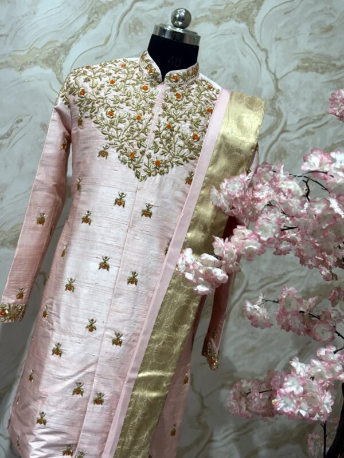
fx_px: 689
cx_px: 172
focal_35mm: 52
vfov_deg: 36.8
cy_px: 229
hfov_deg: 28.0
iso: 32
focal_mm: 5.96
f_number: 1.6
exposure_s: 1/100
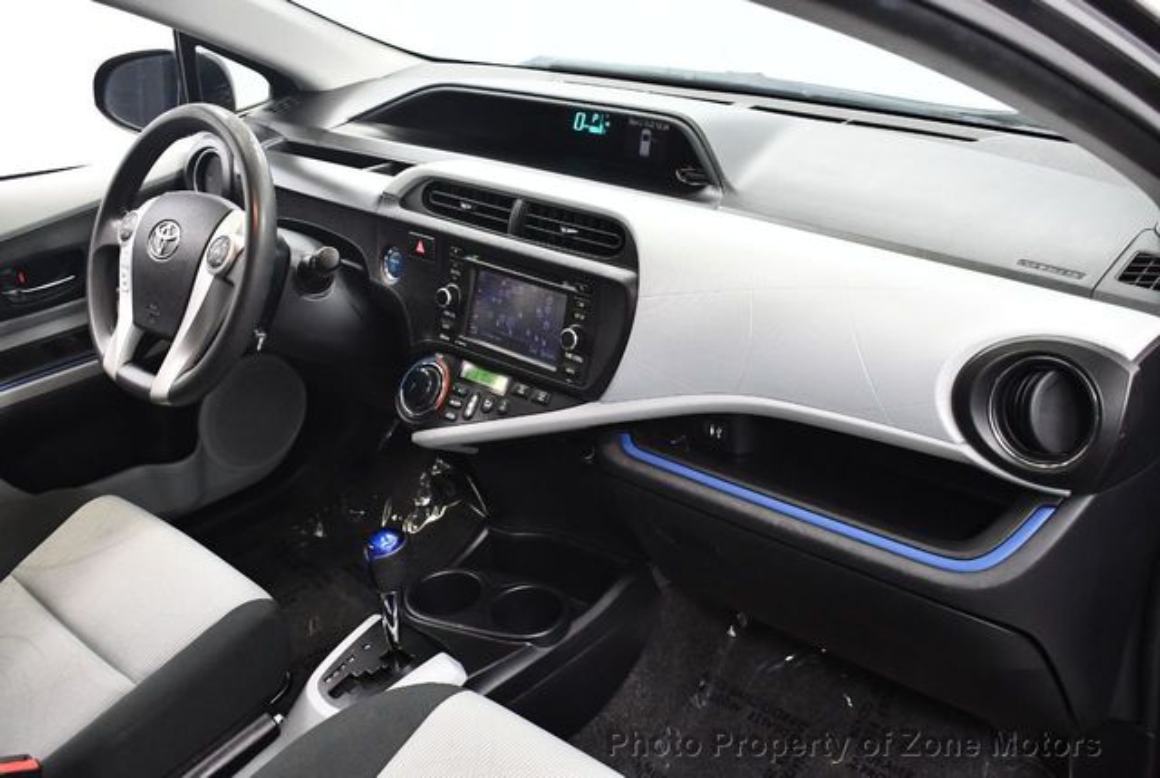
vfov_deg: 37.0
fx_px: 1162
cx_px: 580
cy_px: 389
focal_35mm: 36
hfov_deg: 53.1
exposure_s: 1/100
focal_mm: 18
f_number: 3.5
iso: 3200
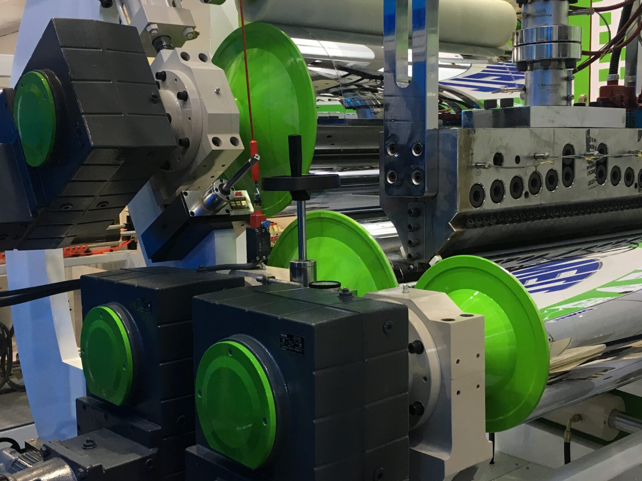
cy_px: 236
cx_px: 305
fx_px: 797
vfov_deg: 33.6
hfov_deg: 43.8
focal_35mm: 43
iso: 50
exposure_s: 1/33
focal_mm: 4.15
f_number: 2.2
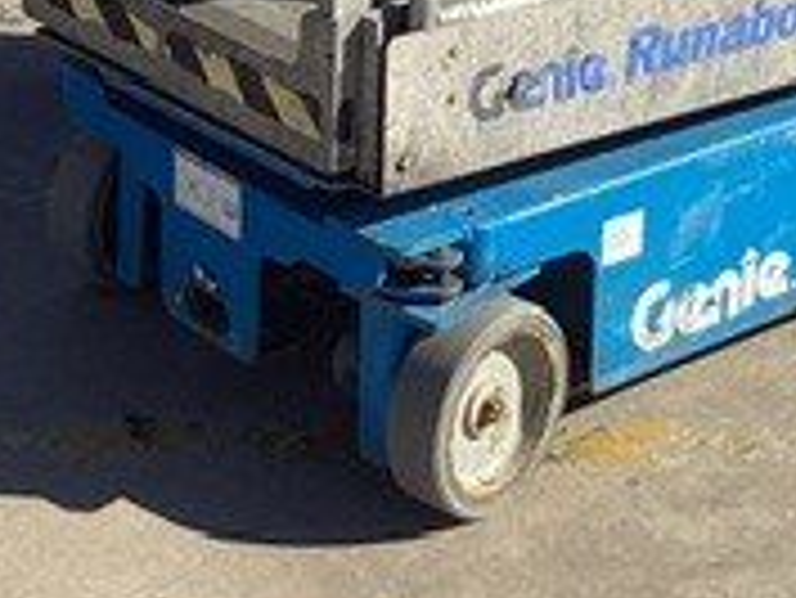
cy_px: -400
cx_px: 522
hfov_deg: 17.5
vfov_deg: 12.3
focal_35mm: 112
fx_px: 2577
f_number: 2.4
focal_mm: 3.3
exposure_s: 1/1253
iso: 25
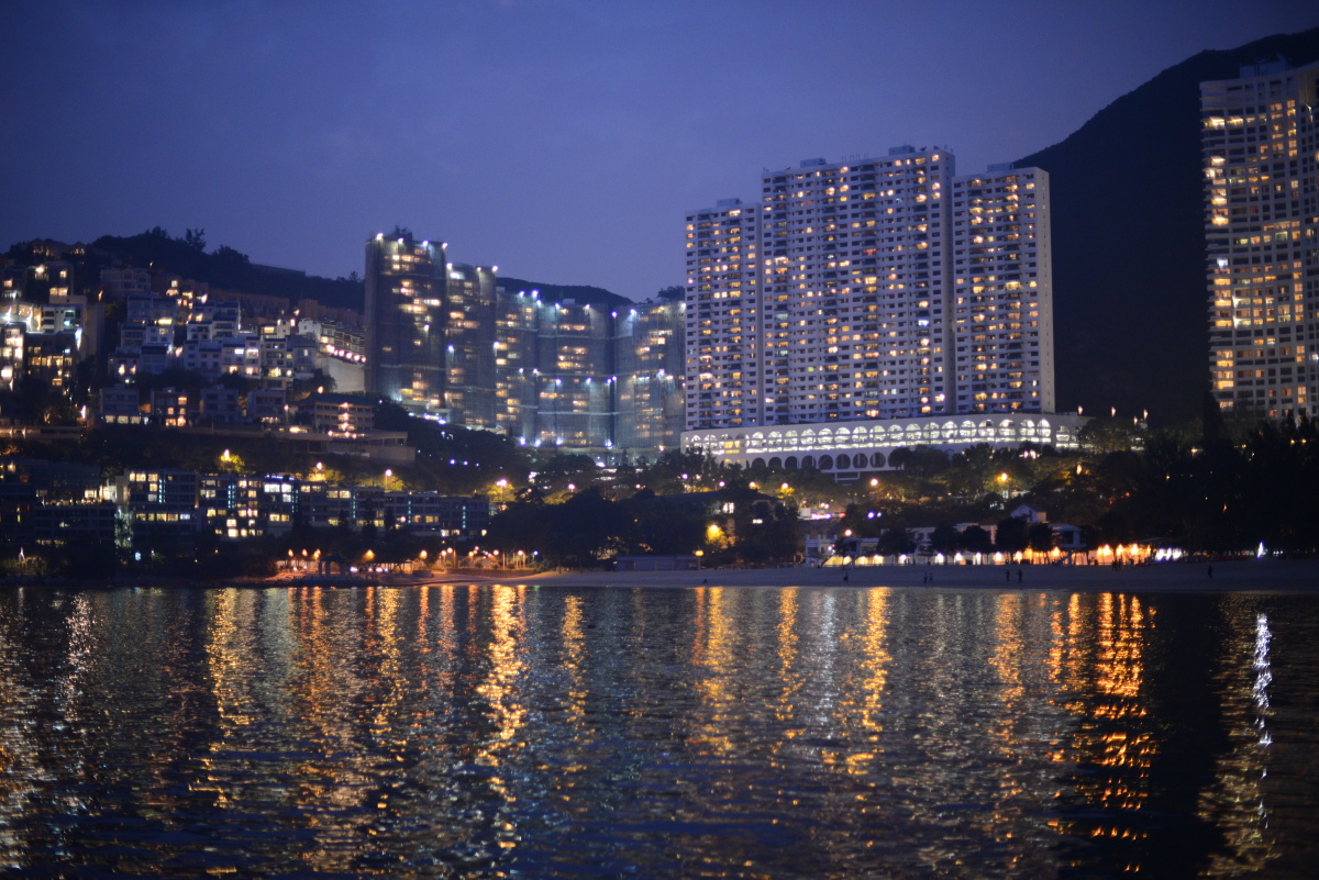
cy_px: 440
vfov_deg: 27.0
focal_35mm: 50
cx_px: 660
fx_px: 1833
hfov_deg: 39.6
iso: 1600
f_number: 1.4
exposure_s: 1/30
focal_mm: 50
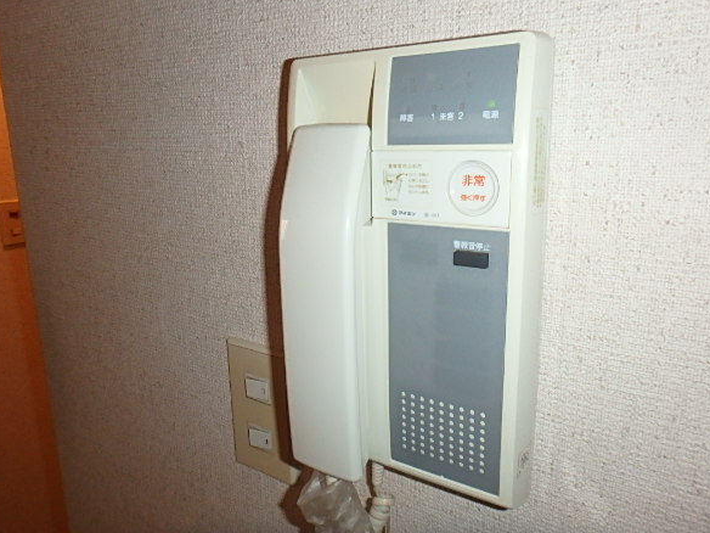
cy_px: 260
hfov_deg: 73.9
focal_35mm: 23
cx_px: 374
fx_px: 472
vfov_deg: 58.9
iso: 400
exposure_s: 1/30
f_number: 3.5
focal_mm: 3.7
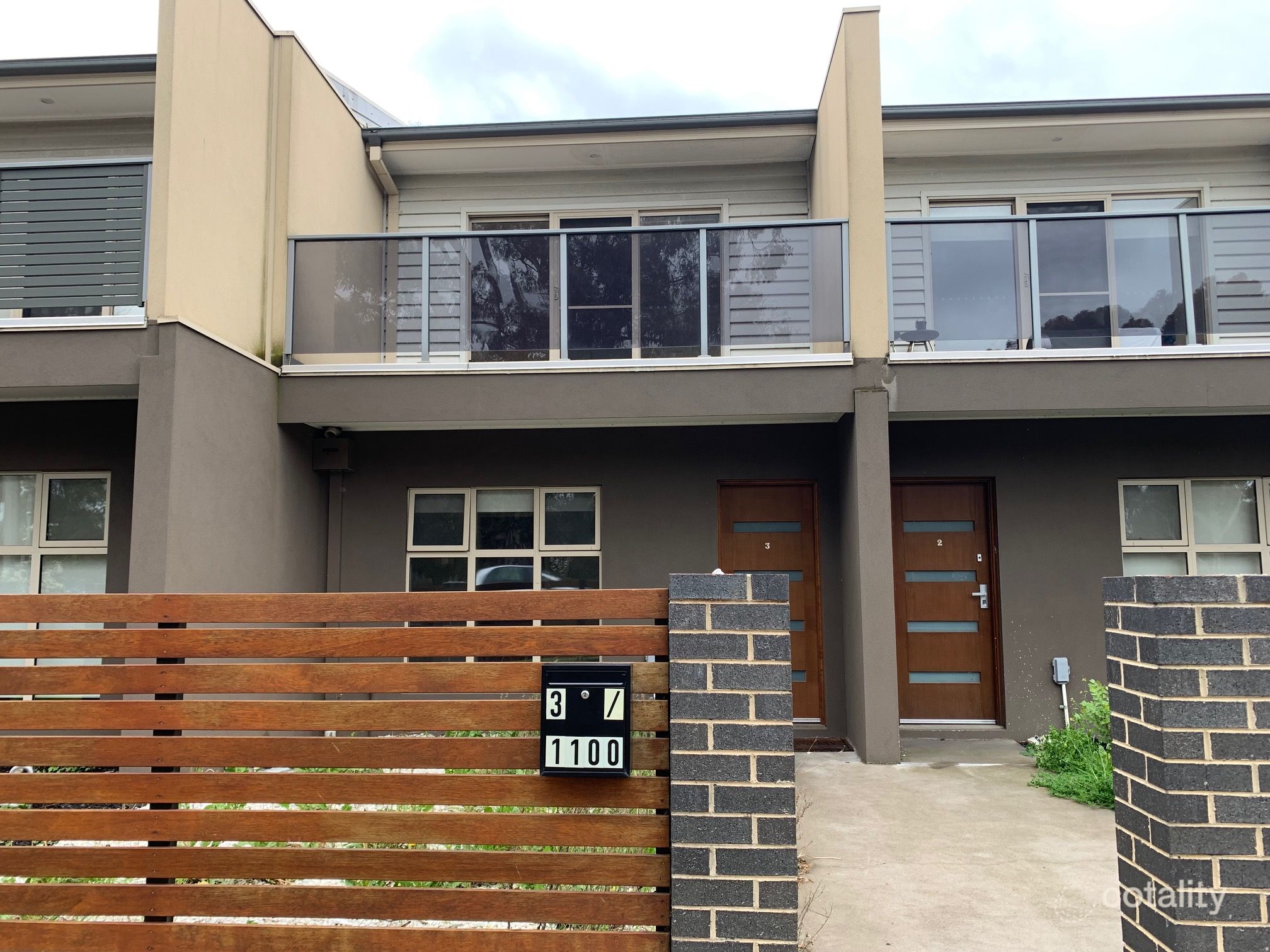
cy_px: 476
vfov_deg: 53.1
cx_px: 635
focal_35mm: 26
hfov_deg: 67.3
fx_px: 954
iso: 25
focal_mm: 4.25
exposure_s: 1/146
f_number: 1.8
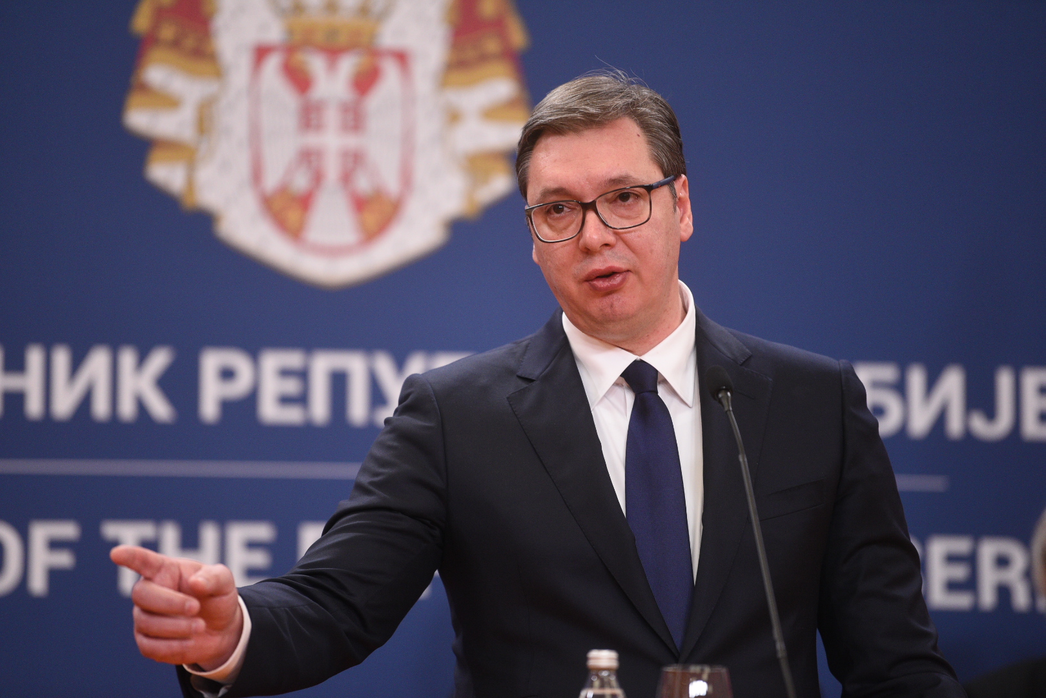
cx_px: 523
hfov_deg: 10.3
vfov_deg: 6.9
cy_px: 349
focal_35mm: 200
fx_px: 5811
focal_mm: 200
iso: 1600
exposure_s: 1/320
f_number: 2.8
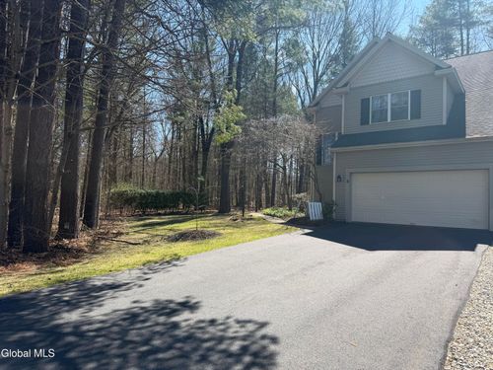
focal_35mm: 24
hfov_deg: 71.6
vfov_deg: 56.8
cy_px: 185
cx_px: 246
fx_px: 342
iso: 80
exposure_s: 1/2232
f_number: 1.78
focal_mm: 6.76
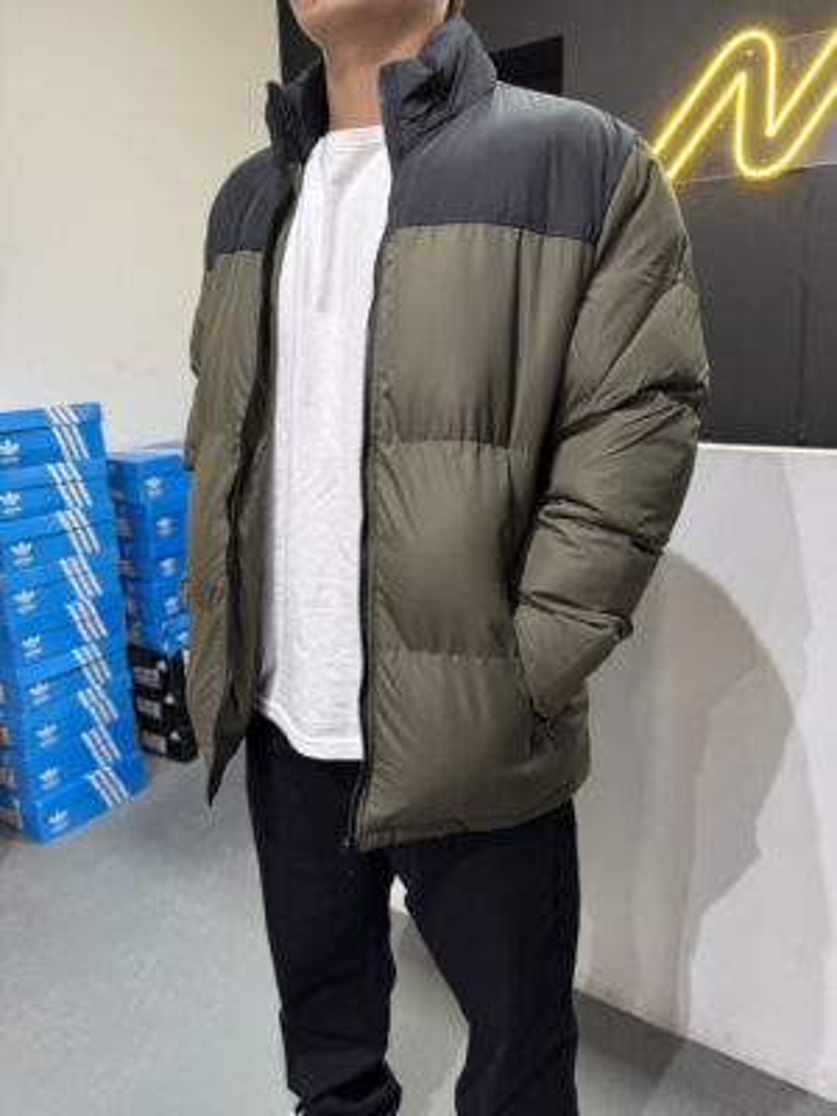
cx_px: 418
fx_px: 774
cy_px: 558
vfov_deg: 71.6
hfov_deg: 56.8
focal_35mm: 24
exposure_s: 1/50
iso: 125
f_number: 1.78
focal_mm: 6.76
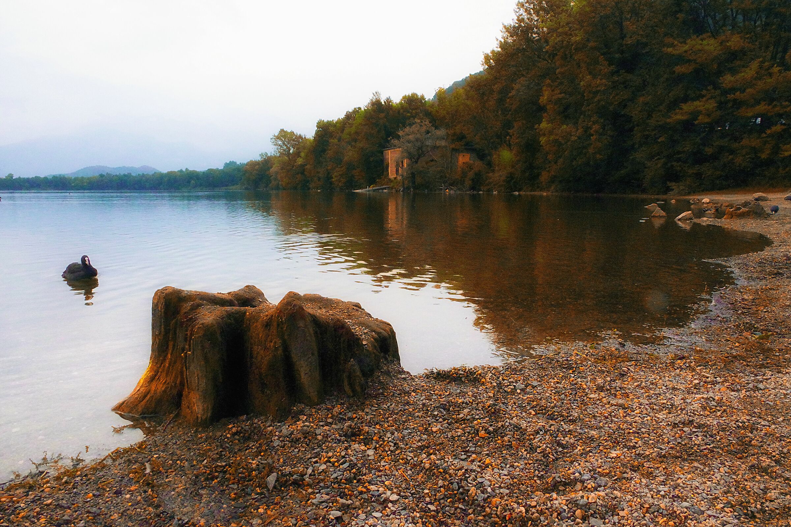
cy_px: 264
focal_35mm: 24
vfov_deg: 53.1
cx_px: 396
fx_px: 527
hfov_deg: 73.7
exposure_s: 1/250
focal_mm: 16
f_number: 13
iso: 9000
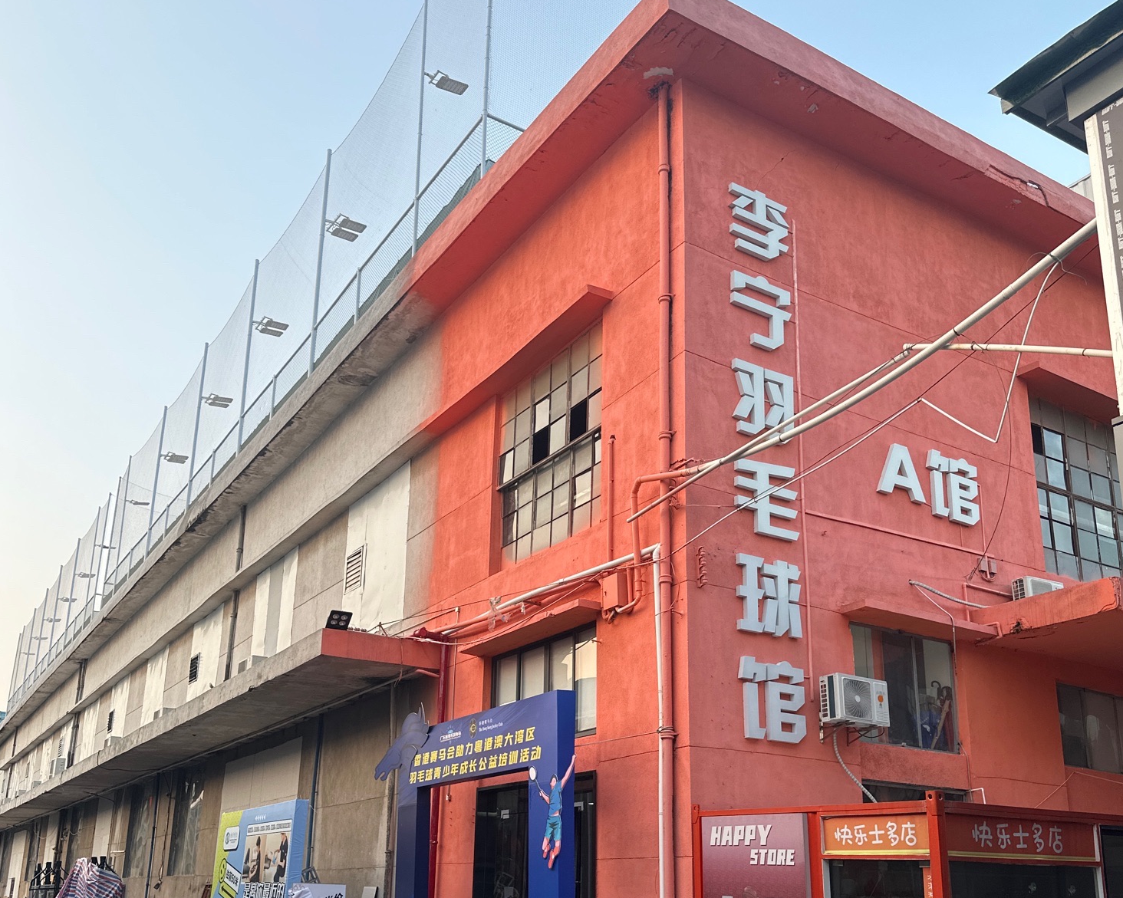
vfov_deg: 45.1
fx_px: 1063
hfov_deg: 55.7
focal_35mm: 32
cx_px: 560
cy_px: 597
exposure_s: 1/230
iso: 64
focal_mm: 6.86
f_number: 1.78
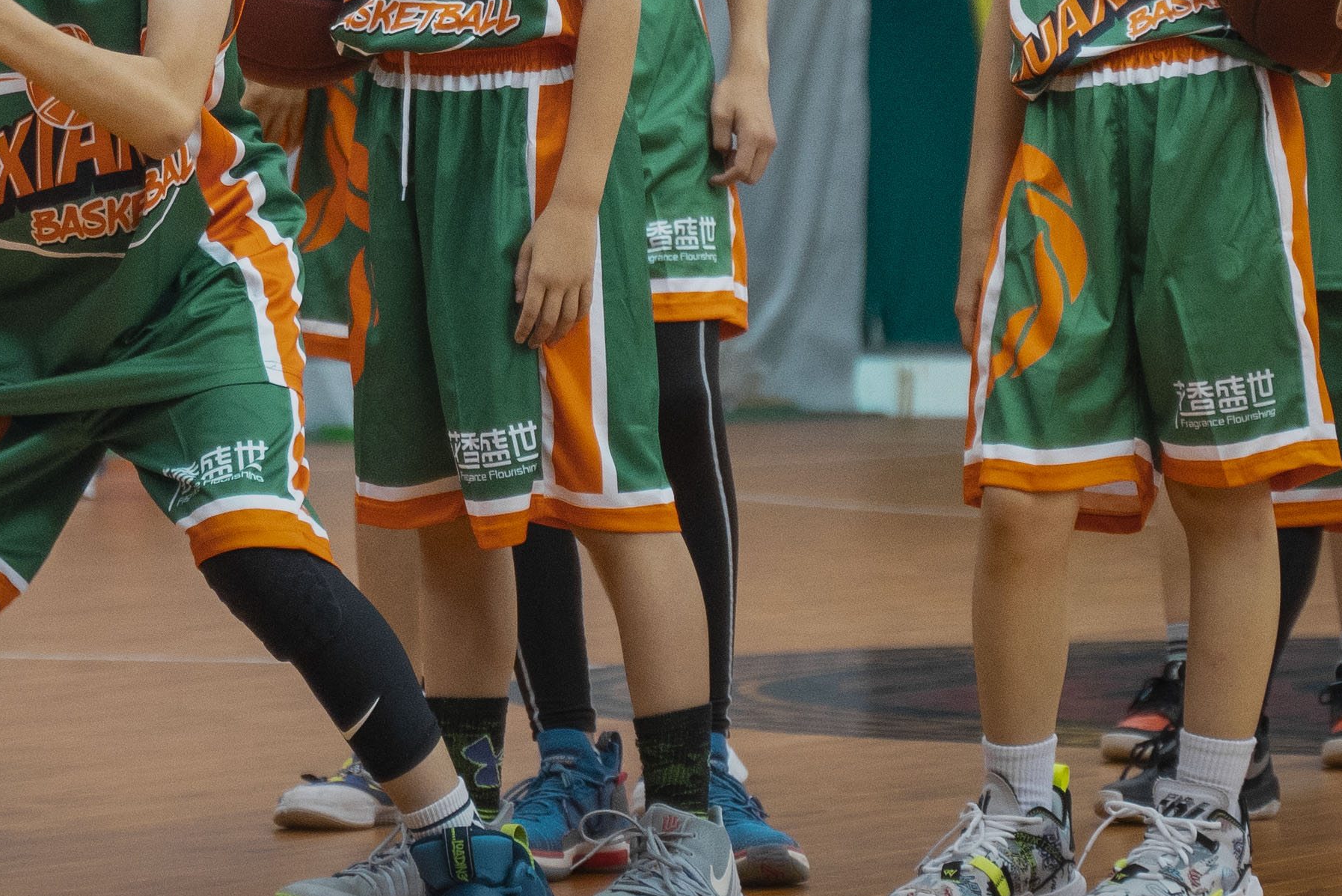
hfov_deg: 8.5
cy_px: 35
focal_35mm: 242
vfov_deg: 5.7
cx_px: 468
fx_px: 9023
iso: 800
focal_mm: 56
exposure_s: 1/160
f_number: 2.8
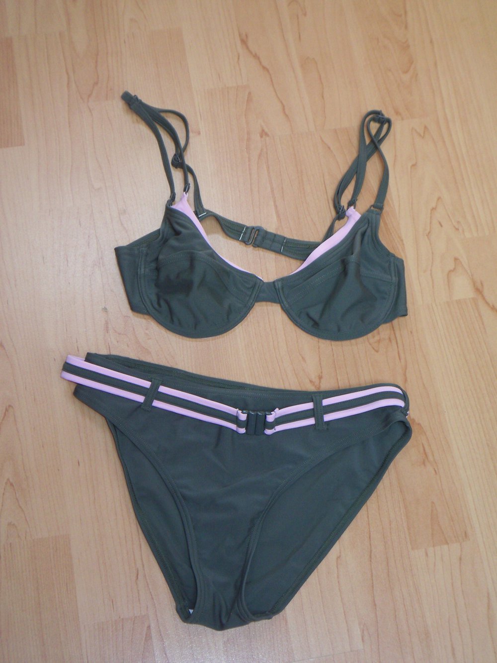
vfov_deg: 31.7
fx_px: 1168
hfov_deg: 24.0
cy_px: 332
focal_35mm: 61
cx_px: 248
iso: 125
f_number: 4.1
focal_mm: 9.9
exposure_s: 1/80
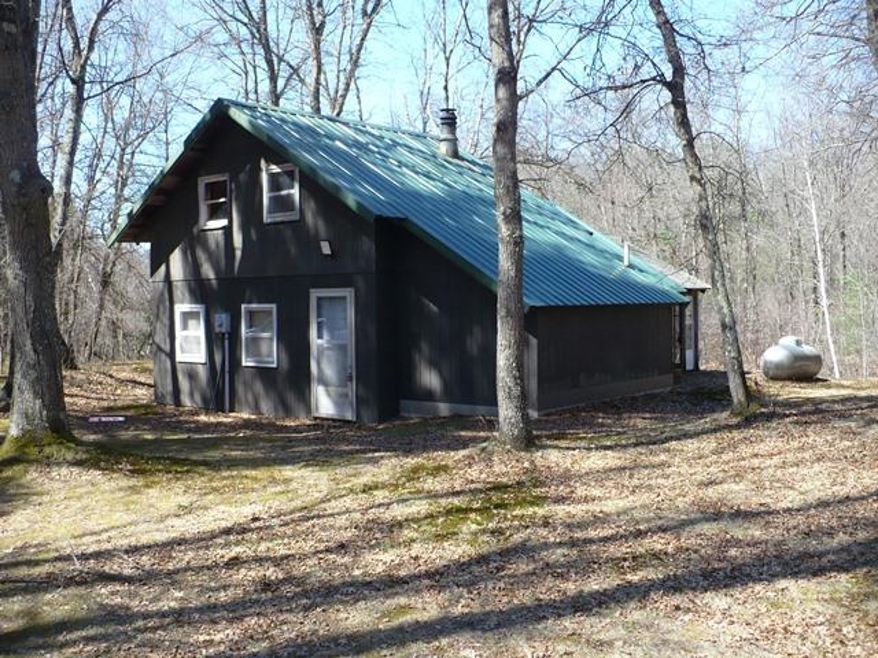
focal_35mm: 37
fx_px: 938
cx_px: 439
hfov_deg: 50.1
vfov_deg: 38.7
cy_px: 329
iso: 100
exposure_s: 1/320
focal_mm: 6.1
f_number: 2.8
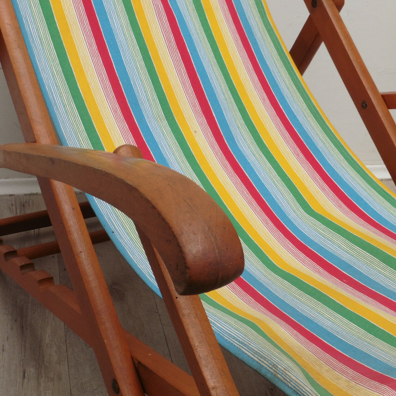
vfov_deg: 34.7
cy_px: 199
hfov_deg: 34.7
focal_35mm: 49
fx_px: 634
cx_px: 204
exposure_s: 1/125
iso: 100
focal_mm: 7.4
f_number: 7.1
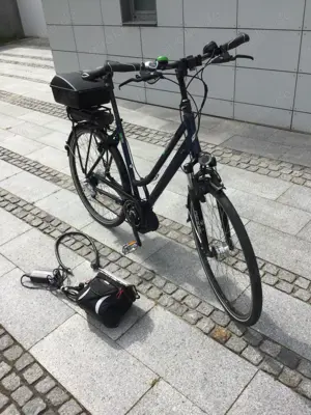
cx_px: 156
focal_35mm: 31
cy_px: 208
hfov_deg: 45.4
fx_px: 371
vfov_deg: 58.4
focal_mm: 3.3
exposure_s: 1/1567
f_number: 2.4
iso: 25
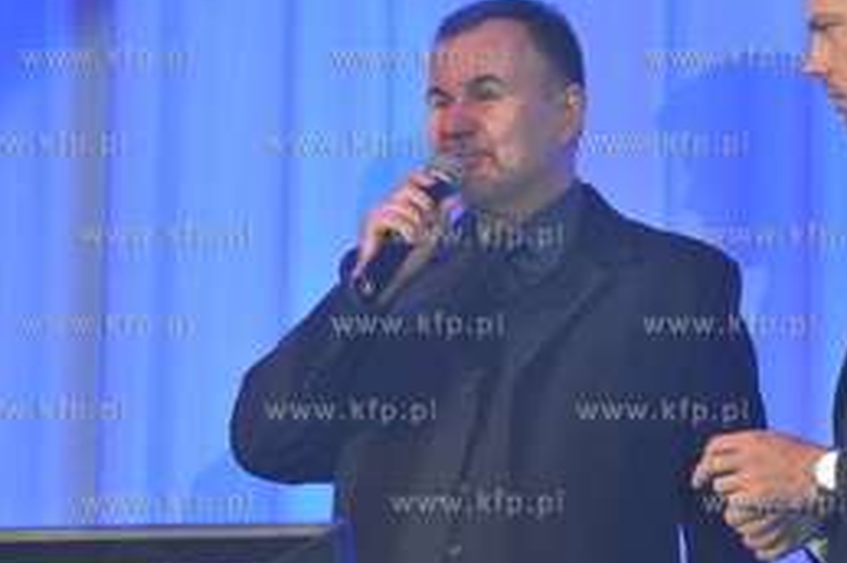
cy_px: 278
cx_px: 592
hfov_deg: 10.7
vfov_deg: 7.1
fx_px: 4535
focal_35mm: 193
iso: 1600
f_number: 4.5
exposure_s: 1/60
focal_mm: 125
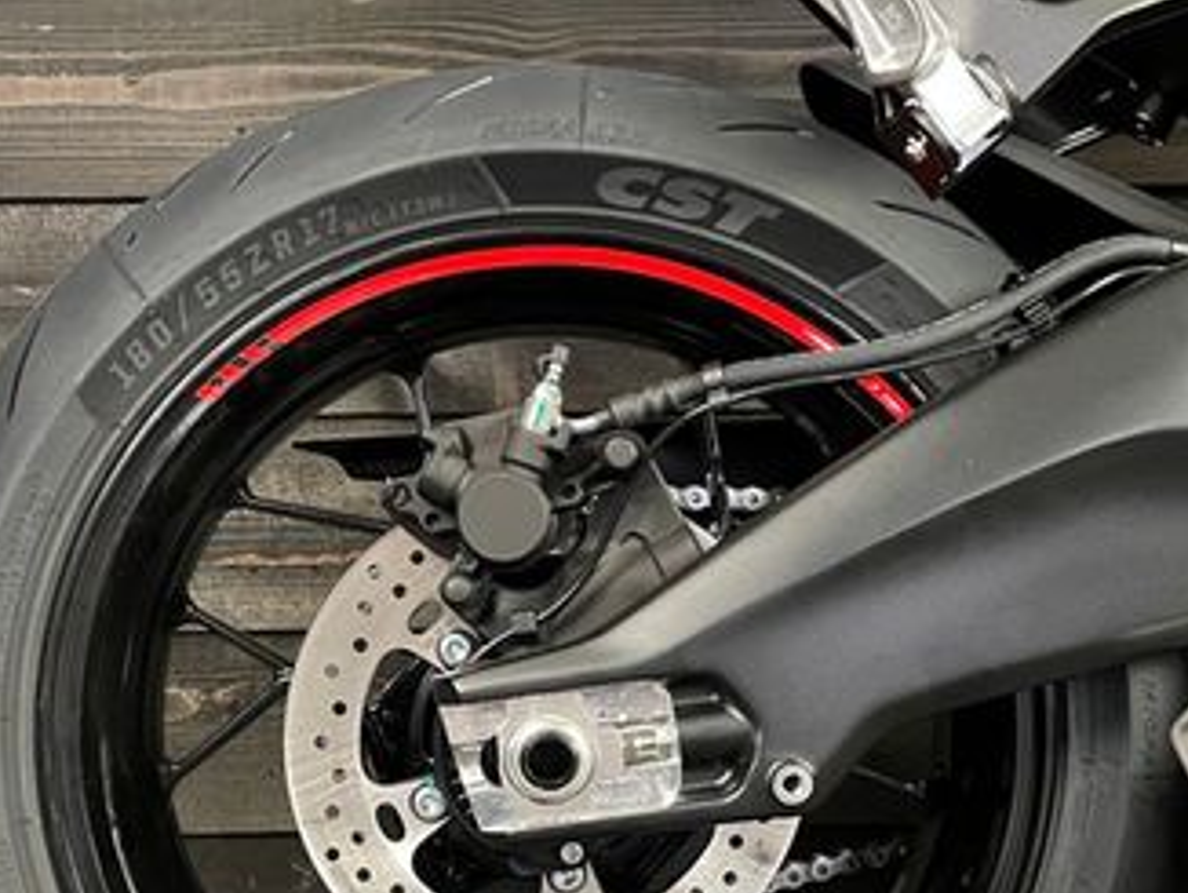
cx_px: 550
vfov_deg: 27.8
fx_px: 1752
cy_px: 751
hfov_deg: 37.4
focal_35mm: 51
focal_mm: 4.2
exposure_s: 1/25
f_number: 1.6
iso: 640
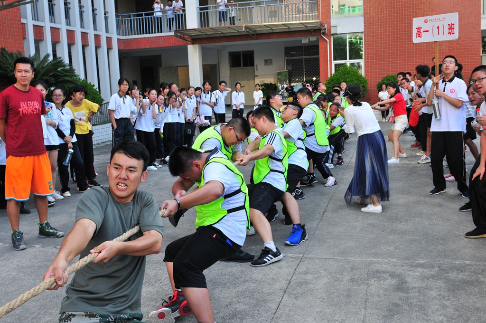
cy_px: 162
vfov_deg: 36.8
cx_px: 243
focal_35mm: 36
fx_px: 485
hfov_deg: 53.2
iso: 500
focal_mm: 24
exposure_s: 1/250
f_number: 8
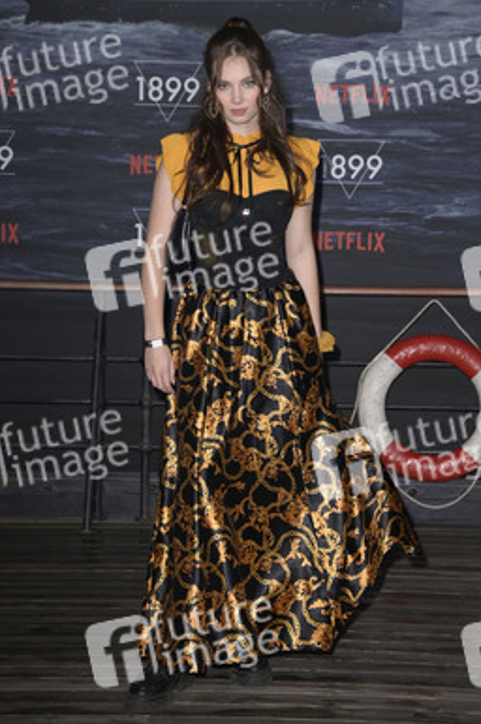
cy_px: 361
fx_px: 1626
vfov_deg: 25.1
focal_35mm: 81
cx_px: 237
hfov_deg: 16.8
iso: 320
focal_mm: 78
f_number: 6.3
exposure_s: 1/250
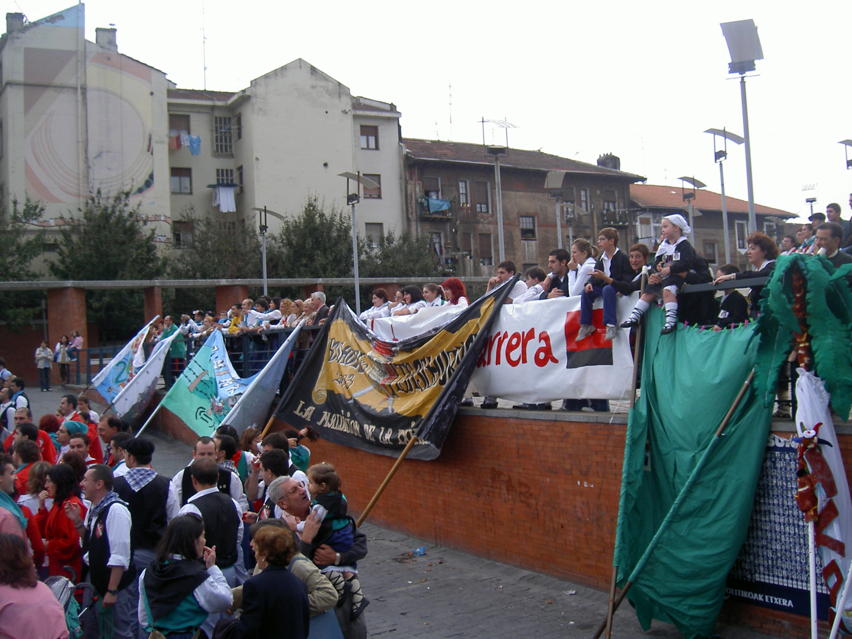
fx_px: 960
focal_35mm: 39
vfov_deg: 36.8
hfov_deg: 47.9
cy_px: 320
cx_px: 426
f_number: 2.8
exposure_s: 1/59.5
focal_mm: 8
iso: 100
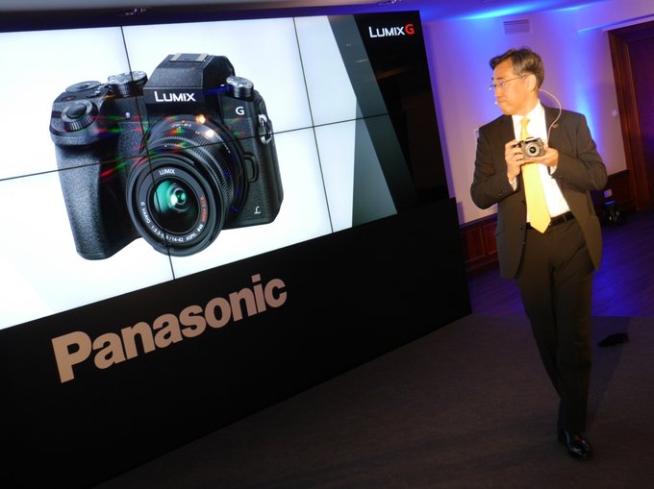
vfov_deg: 34.3
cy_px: 244
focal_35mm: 42
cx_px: 327
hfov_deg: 44.8
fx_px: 793
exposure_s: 1/60
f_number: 4.6
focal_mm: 21
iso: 500
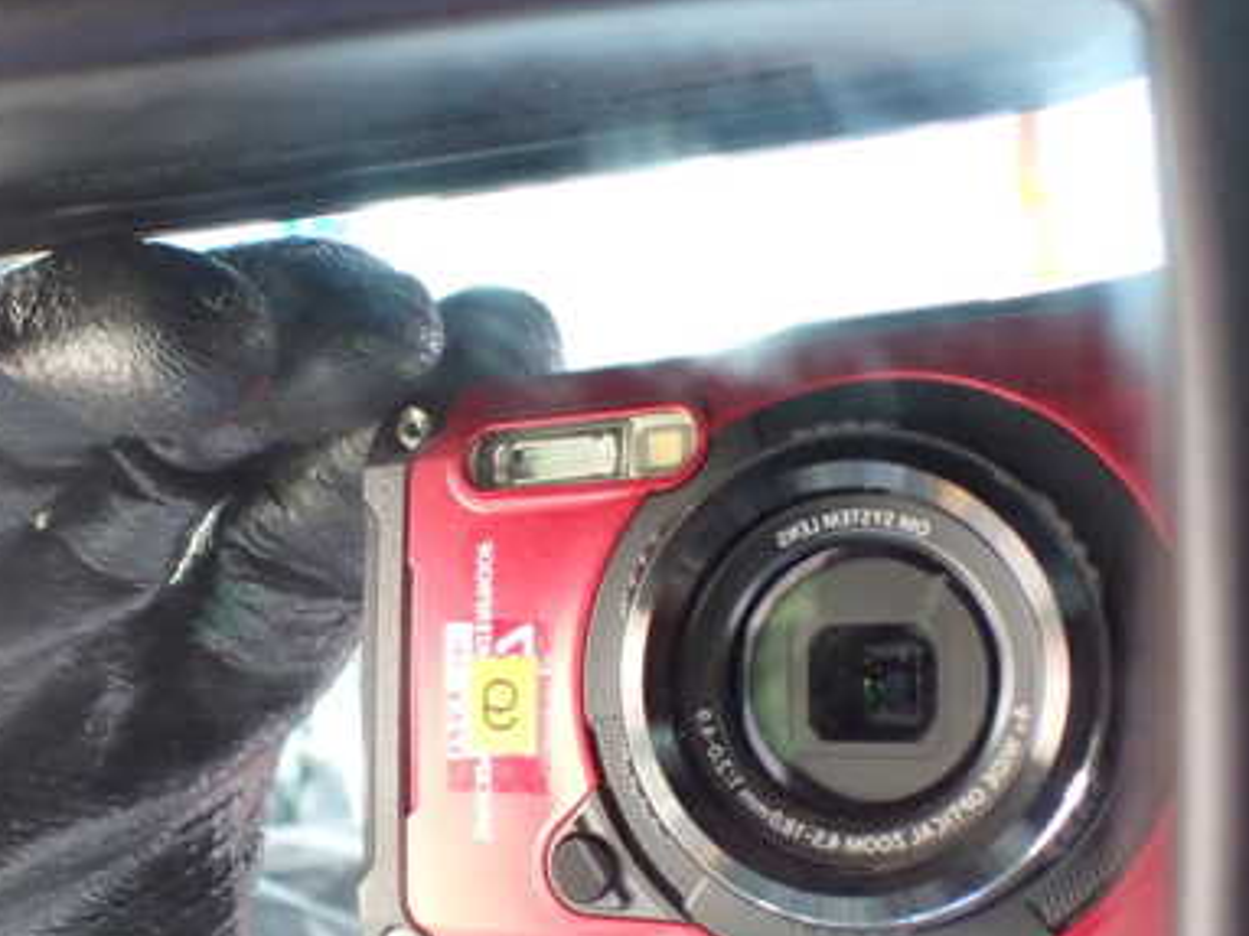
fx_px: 1695
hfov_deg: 39.5
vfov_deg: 30.6
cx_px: 329
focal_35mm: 47
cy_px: 639
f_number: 2.3
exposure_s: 1/60
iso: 800
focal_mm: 5.4
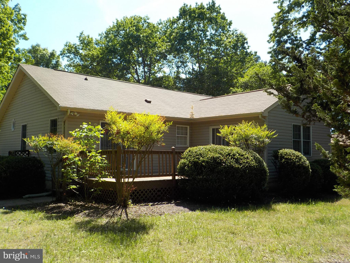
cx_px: 175
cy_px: 132
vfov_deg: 46.8
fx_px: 303
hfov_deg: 60.0
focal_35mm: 30
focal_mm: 4.1
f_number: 3.3
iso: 125
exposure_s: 1/640
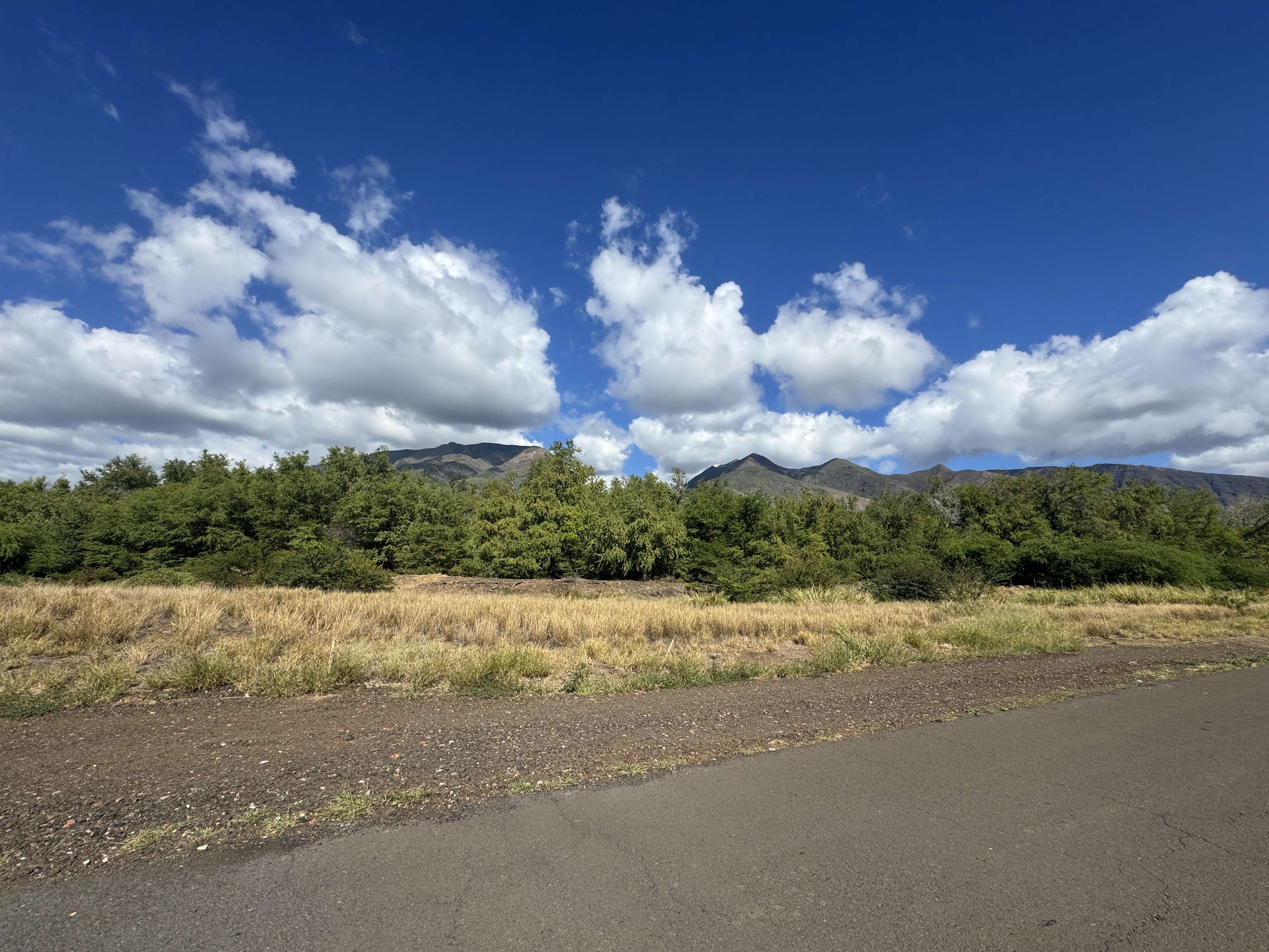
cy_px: 476
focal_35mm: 14
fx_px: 513
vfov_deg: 85.7
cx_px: 634
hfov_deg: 102.1
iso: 50
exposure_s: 1/3390
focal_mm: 2.22
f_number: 2.2
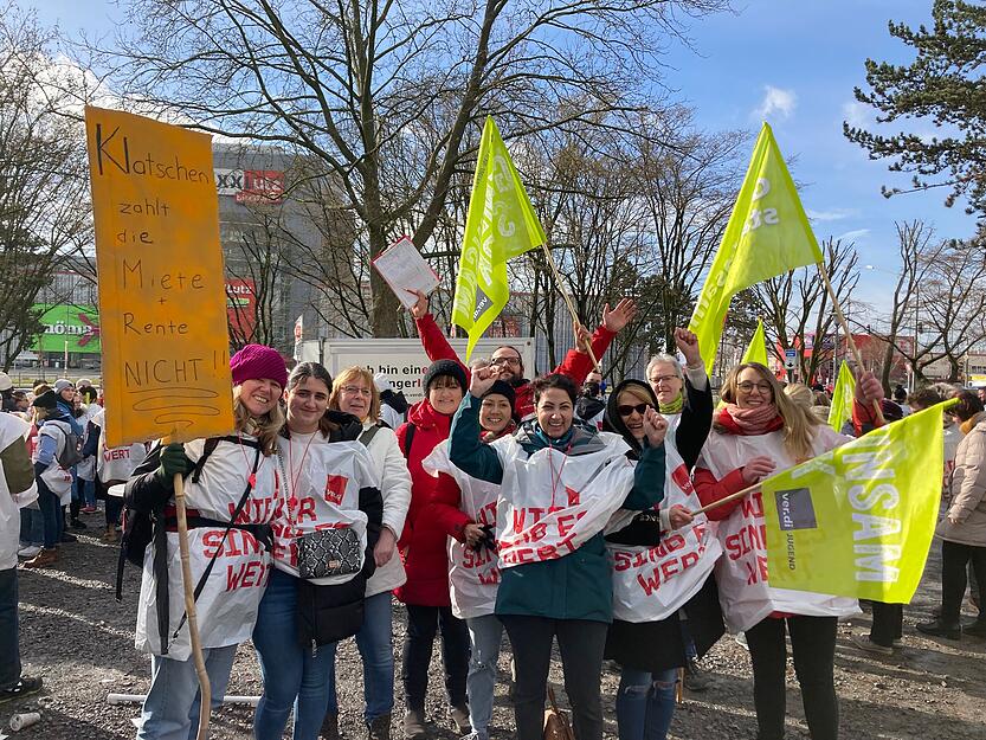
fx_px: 798
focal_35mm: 28
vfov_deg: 49.8
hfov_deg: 63.4
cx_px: 493
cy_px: 370
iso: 20
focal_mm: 3.99
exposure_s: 1/1091
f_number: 1.8
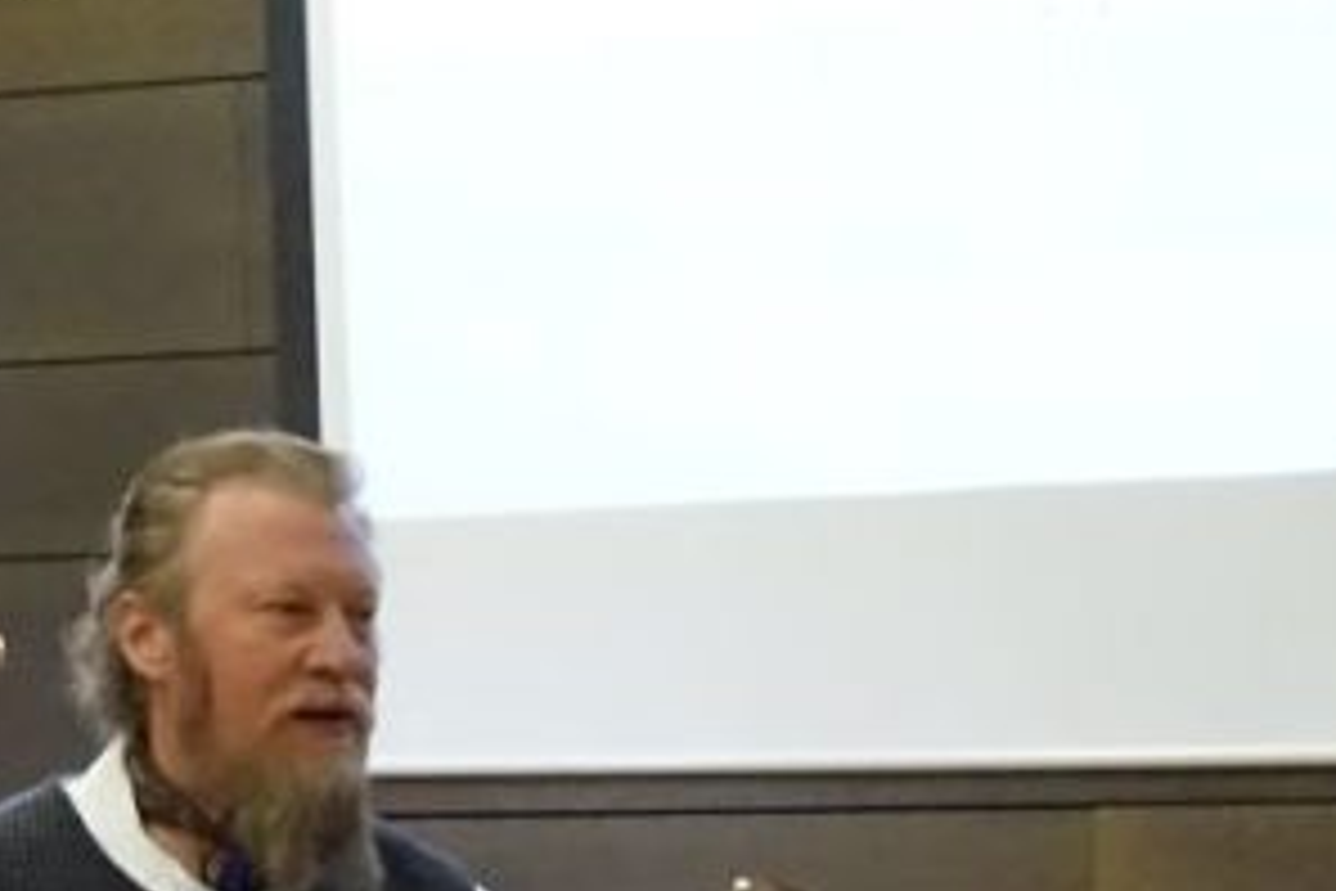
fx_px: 5121
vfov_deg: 9.8
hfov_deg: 14.9
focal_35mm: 138
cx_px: 684
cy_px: 1141
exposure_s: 1/80
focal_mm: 14.84
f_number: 2.8
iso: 3200
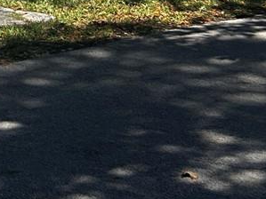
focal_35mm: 139
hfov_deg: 11.6
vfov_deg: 9.9
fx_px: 1068
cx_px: -382
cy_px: -204
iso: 50
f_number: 1.5
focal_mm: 5.7
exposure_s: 1/3704
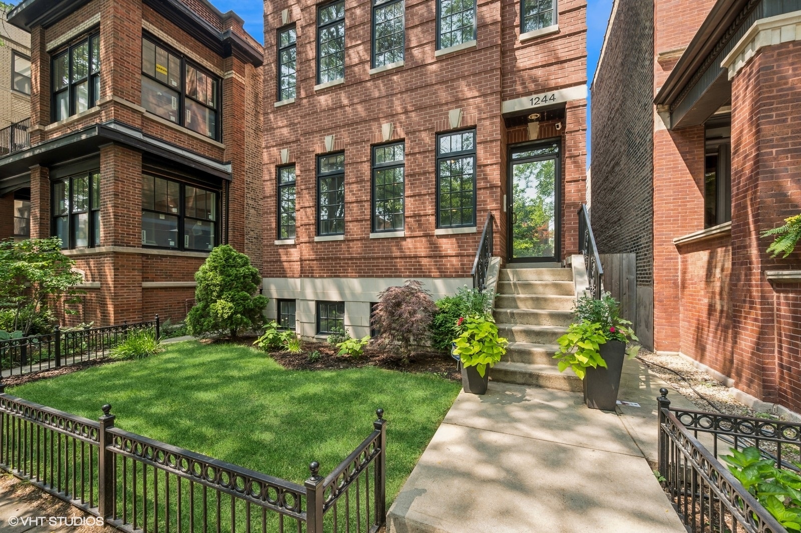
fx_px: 311
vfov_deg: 81.1
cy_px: 266
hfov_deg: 104.3
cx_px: 400
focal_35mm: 14
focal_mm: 14
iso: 100
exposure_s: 1/15
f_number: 11
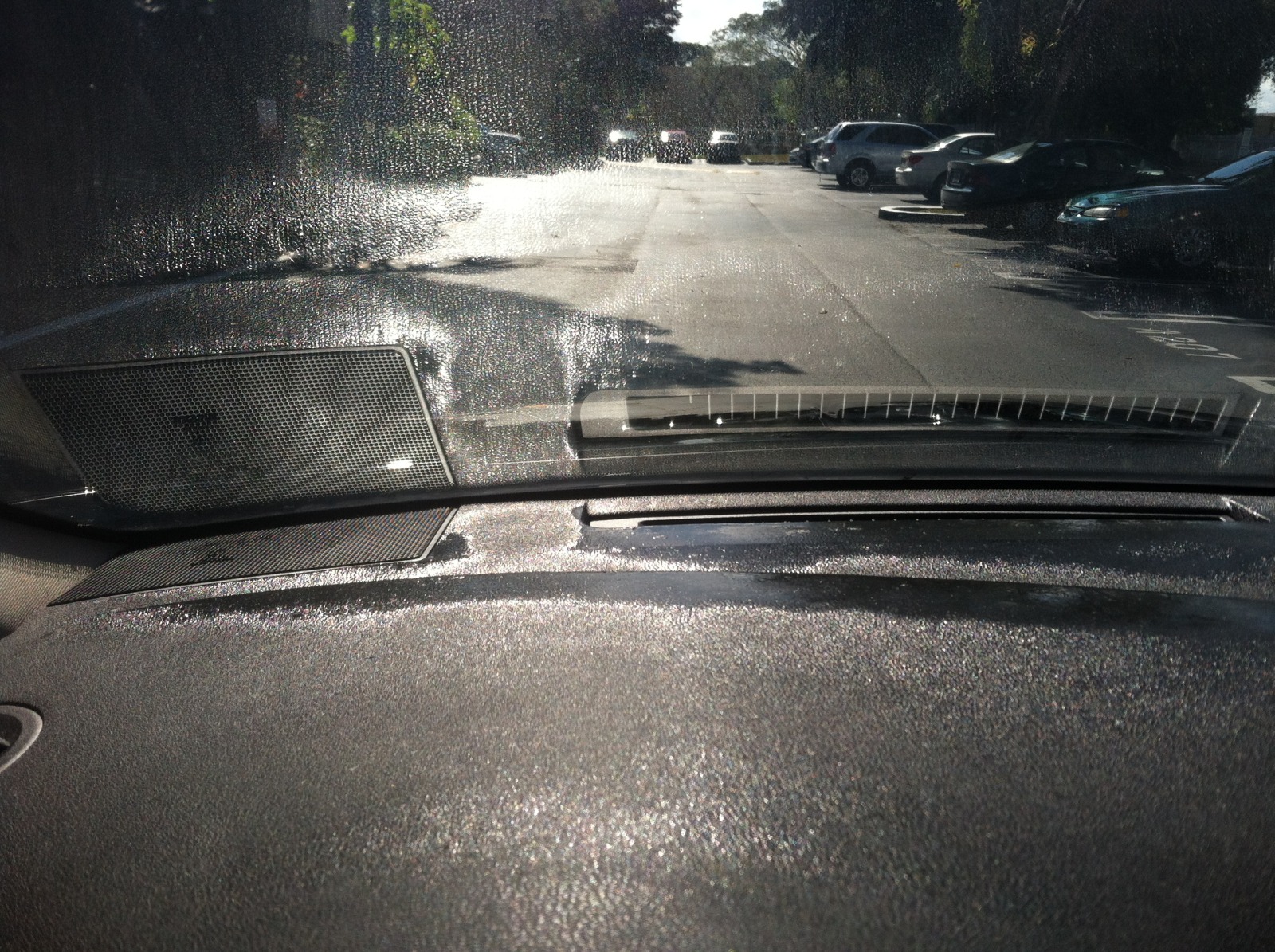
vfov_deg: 40.6
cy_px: 476
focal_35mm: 35
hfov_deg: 52.7
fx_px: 1287
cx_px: 638
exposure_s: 1/1250
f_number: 2.8
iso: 80
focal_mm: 3.85
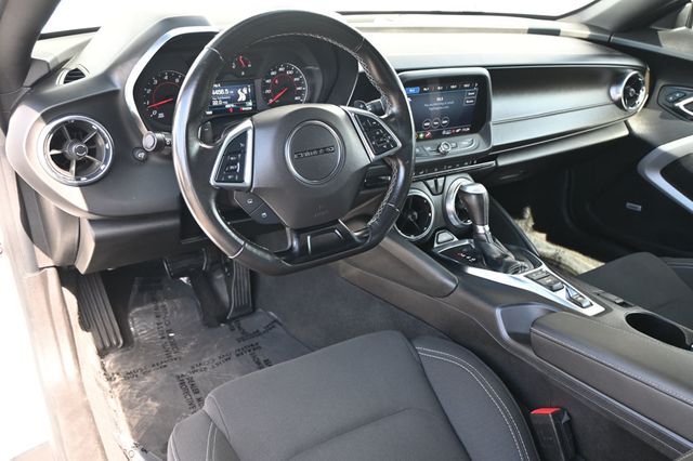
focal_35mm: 30
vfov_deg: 43.6
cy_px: 230
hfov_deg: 62.0
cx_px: 346
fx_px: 577
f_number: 3.8
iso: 640
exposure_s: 1/125
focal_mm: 20
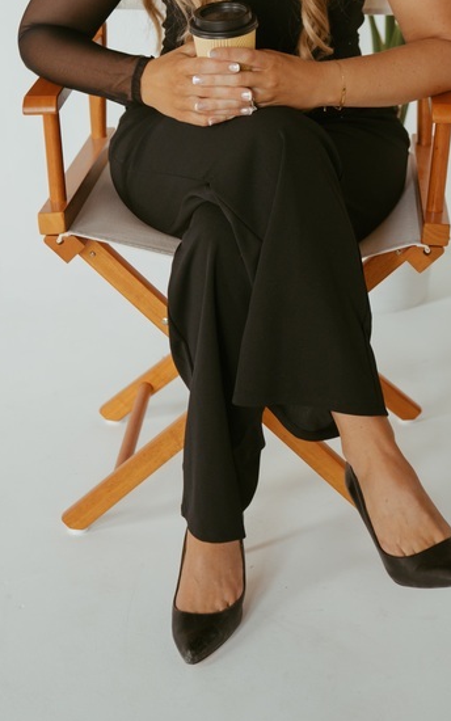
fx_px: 1376
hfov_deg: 18.6
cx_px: 277
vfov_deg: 28.2
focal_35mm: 70
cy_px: 60
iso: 800
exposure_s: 1/160
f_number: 3.2
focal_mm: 35
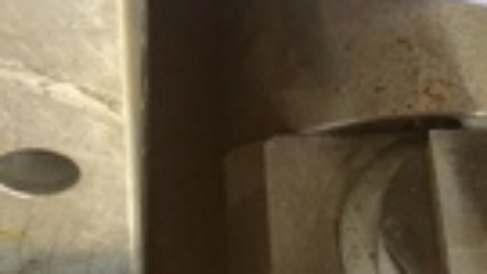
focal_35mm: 112
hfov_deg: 19.0
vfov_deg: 9.9
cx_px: 126
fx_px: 1447
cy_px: -303
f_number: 2.2
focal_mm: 4.15
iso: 40
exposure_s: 1/100
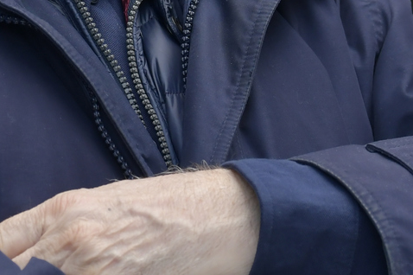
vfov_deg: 2.2
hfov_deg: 3.3
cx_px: -198
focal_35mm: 628
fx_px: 7199
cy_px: -98
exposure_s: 1/320
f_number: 4
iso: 400
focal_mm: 120
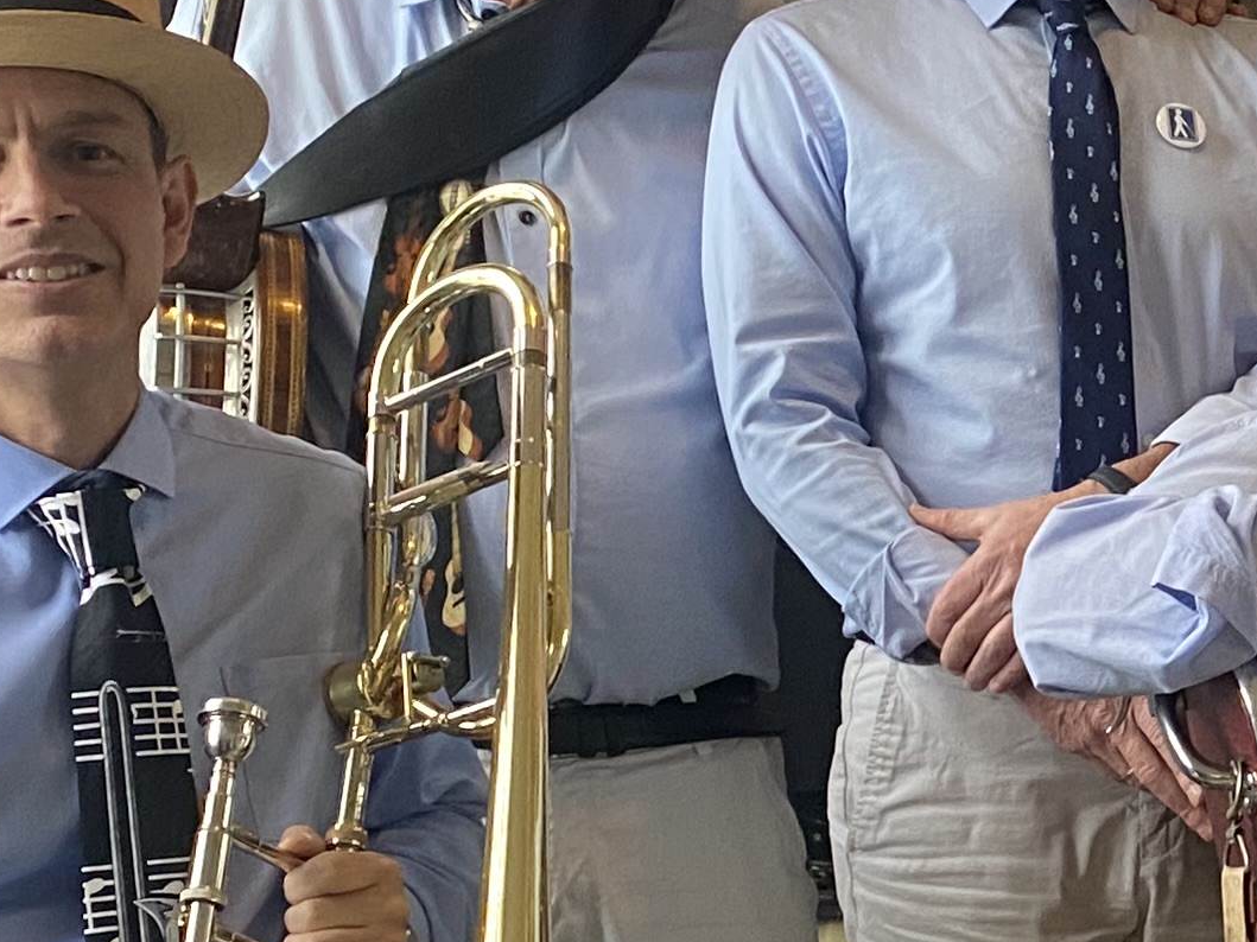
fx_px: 3595
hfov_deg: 18.6
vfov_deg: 14.9
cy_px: 714
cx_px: 1579
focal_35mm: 99
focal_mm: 4.25
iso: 320
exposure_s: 1/50
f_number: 1.8
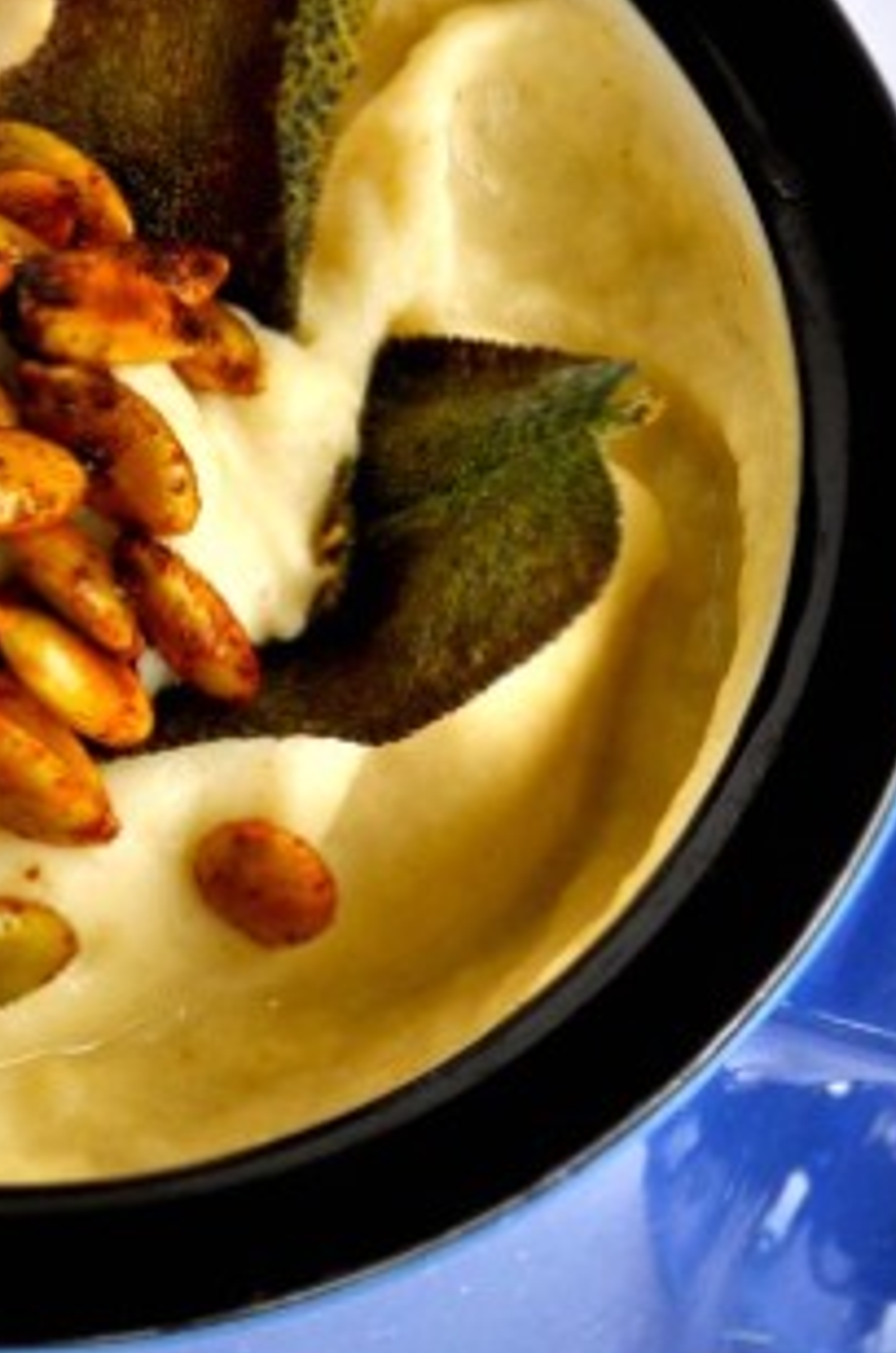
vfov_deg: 9.5
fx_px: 8100
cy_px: 48
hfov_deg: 6.3
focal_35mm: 216
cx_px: 180
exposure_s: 1/160
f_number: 6.3
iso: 200
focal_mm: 46
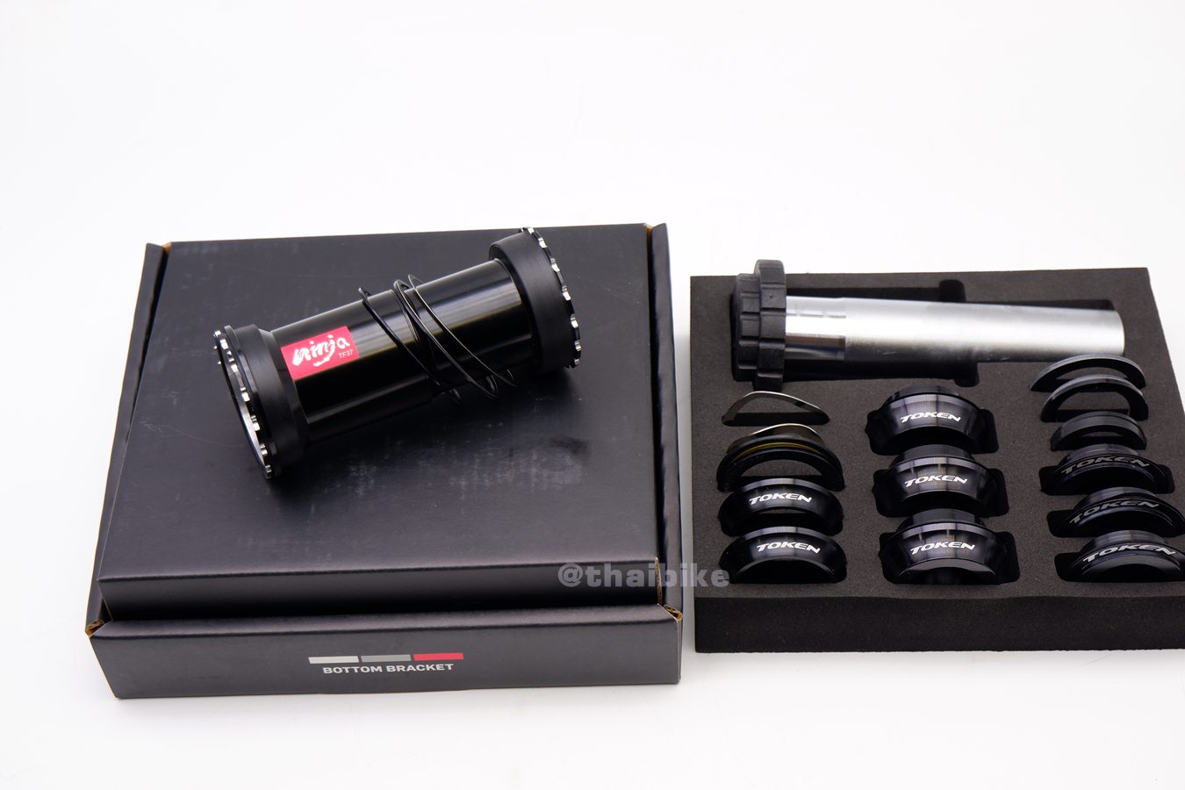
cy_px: 395
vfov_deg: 25.1
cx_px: 592
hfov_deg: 36.9
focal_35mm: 54
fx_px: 1777
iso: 200
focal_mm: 36.3
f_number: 5.2
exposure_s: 1/75
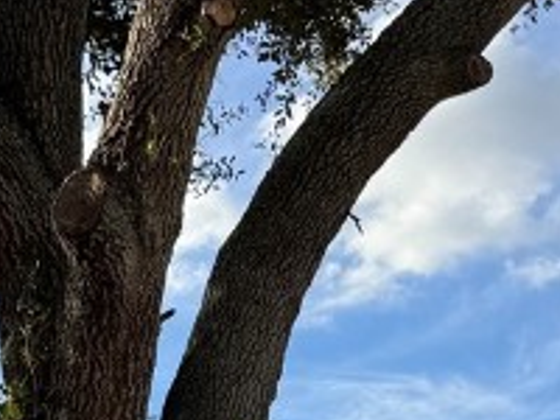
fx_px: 1990
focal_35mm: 123
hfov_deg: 15.9
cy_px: 860
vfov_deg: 10.9
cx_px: 134
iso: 80
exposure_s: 1/2959
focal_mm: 6.76
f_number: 1.78
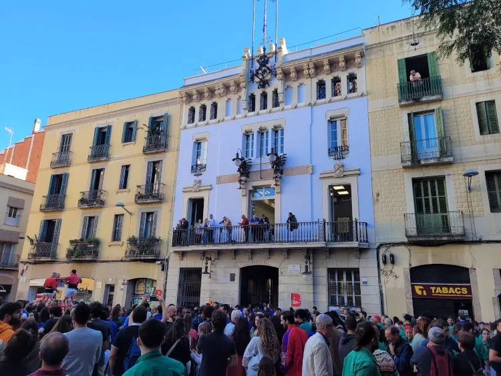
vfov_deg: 53.1
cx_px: 250
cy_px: 188
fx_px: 376
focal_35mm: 26
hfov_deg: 67.3
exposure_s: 1/538
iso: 40
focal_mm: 5.4
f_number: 1.8
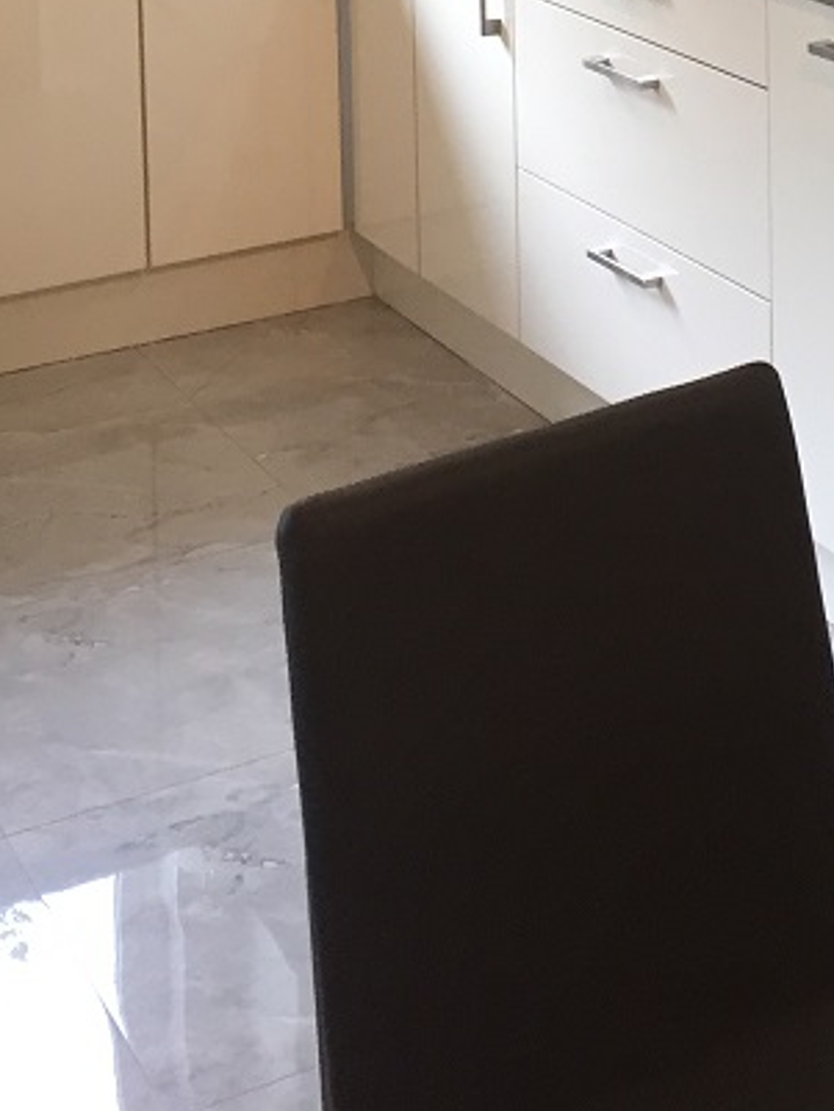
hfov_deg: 18.4
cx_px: 928
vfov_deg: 22.6
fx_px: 2472
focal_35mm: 77
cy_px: -332
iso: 64
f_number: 2.2
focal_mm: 4.15
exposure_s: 1/33
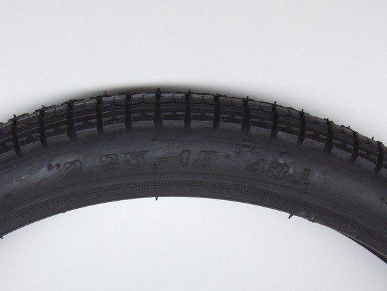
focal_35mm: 53
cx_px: 166
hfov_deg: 36.1
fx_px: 593
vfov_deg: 27.4
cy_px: 184
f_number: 2.7
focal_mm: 6.2
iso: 100
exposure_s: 1/80
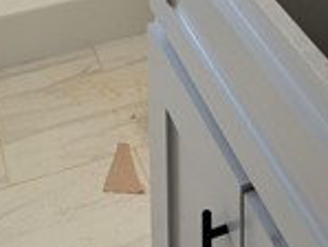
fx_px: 778
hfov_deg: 23.7
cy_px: -355
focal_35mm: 82
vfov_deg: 13.2
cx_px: 215
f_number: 1.95
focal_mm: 2.23
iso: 41
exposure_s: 1/53.8
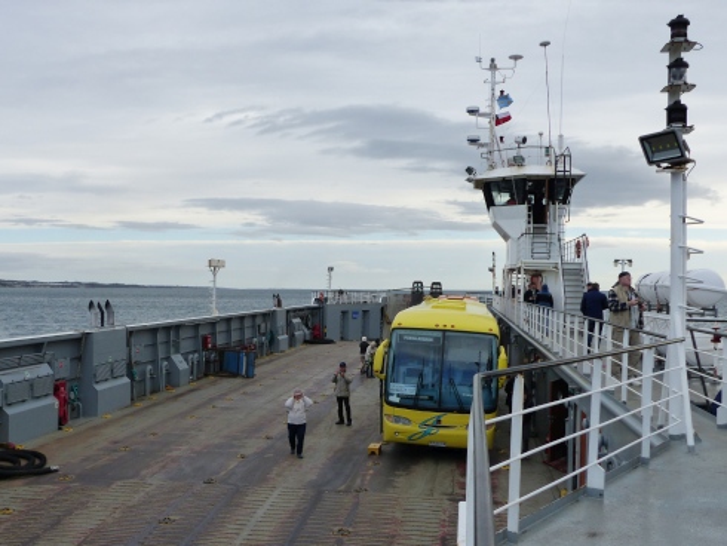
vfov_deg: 40.7
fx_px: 735
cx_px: 364
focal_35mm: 35
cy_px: 273
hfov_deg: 52.6
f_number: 4
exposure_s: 1/320
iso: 160
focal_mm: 6.3
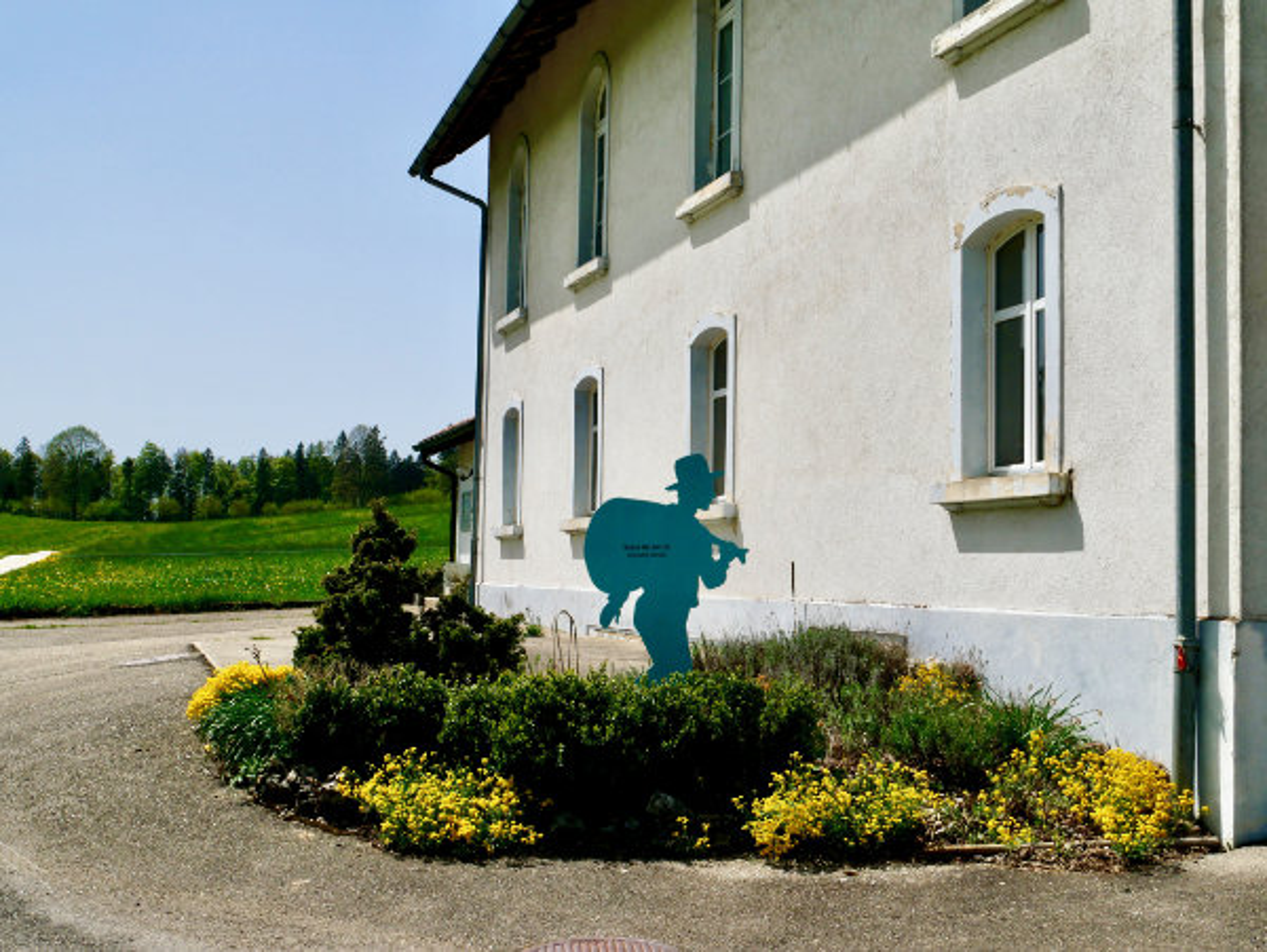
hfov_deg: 42.9
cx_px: 634
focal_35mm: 44
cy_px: 476
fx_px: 1612
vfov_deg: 32.9
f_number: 11
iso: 200
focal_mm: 22
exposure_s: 1/400
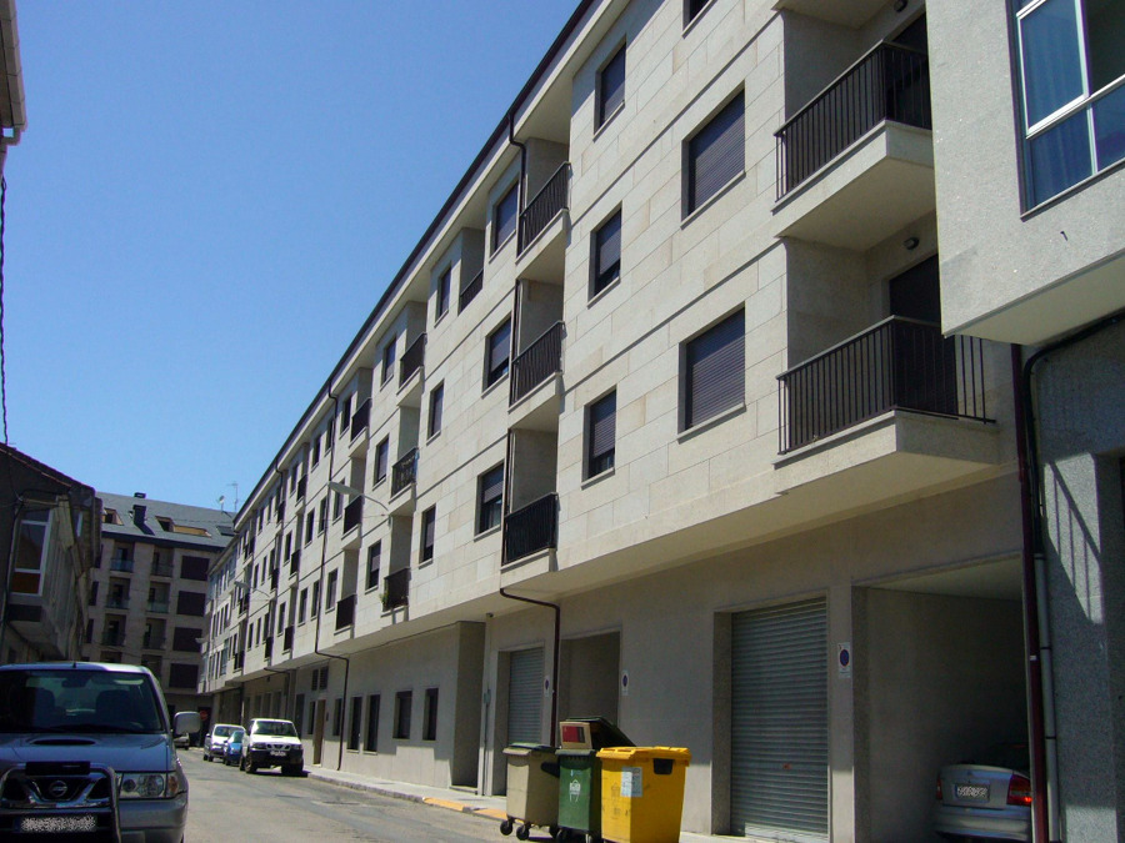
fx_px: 1170
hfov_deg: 51.4
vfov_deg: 39.7
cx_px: 562
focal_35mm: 36
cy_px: 422
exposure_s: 1/640
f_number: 5.6
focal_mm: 5.8
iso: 100
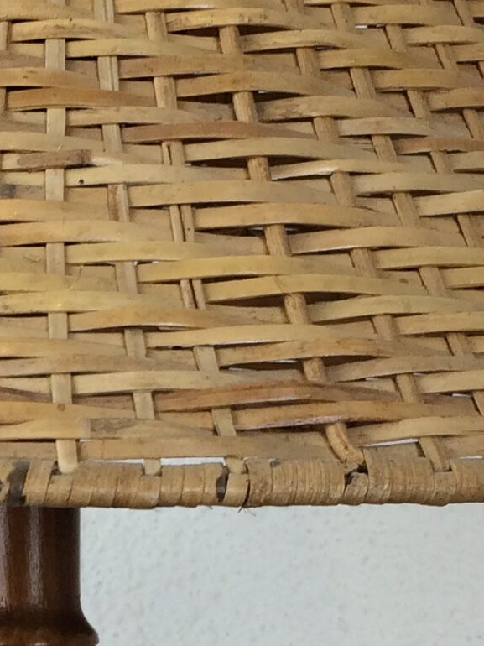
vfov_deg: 15.9
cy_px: 565
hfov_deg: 11.9
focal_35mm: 123
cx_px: 14
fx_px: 2294
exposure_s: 1/50
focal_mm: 4.15
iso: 32
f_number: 2.2
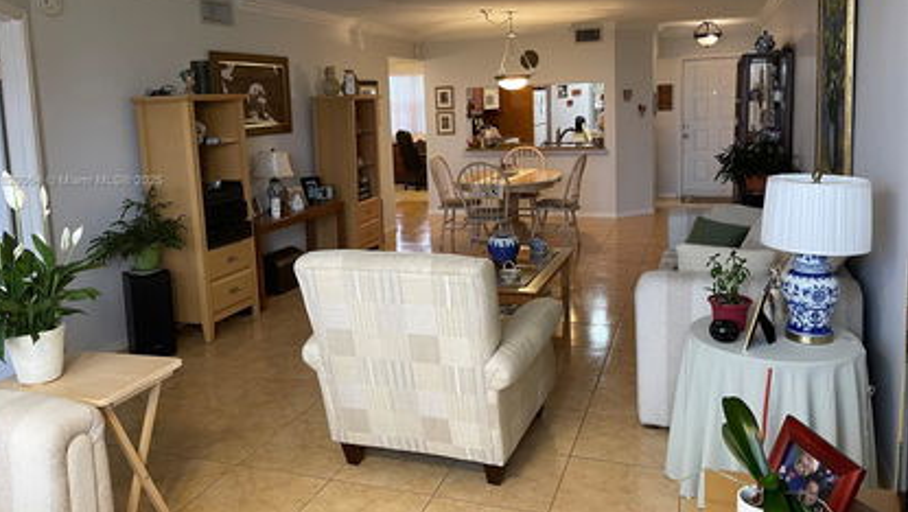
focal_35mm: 28
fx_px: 675
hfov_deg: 67.9
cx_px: 443
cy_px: 182
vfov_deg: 41.2
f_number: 1.6
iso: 125
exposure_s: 1/60
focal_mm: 5.1
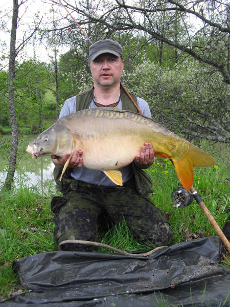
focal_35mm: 36
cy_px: 154
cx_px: 115
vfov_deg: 51.4
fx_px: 319
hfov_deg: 39.7
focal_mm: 6.3
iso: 100
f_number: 3.1
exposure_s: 1/160
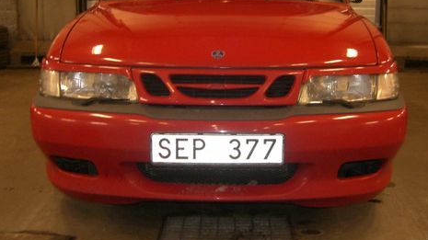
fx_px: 647
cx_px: 235
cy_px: 91
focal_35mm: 57
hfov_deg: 36.6
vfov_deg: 21.0
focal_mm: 7.9
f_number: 2.8
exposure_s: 1/60
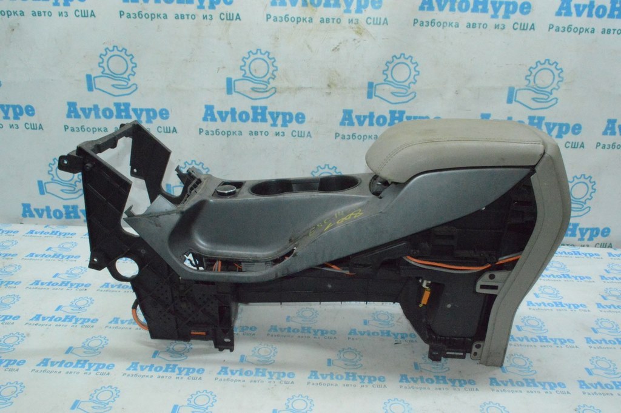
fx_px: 517
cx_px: 310
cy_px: 206
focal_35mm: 30
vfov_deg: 43.5
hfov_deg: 62.0
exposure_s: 1/80
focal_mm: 20
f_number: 22
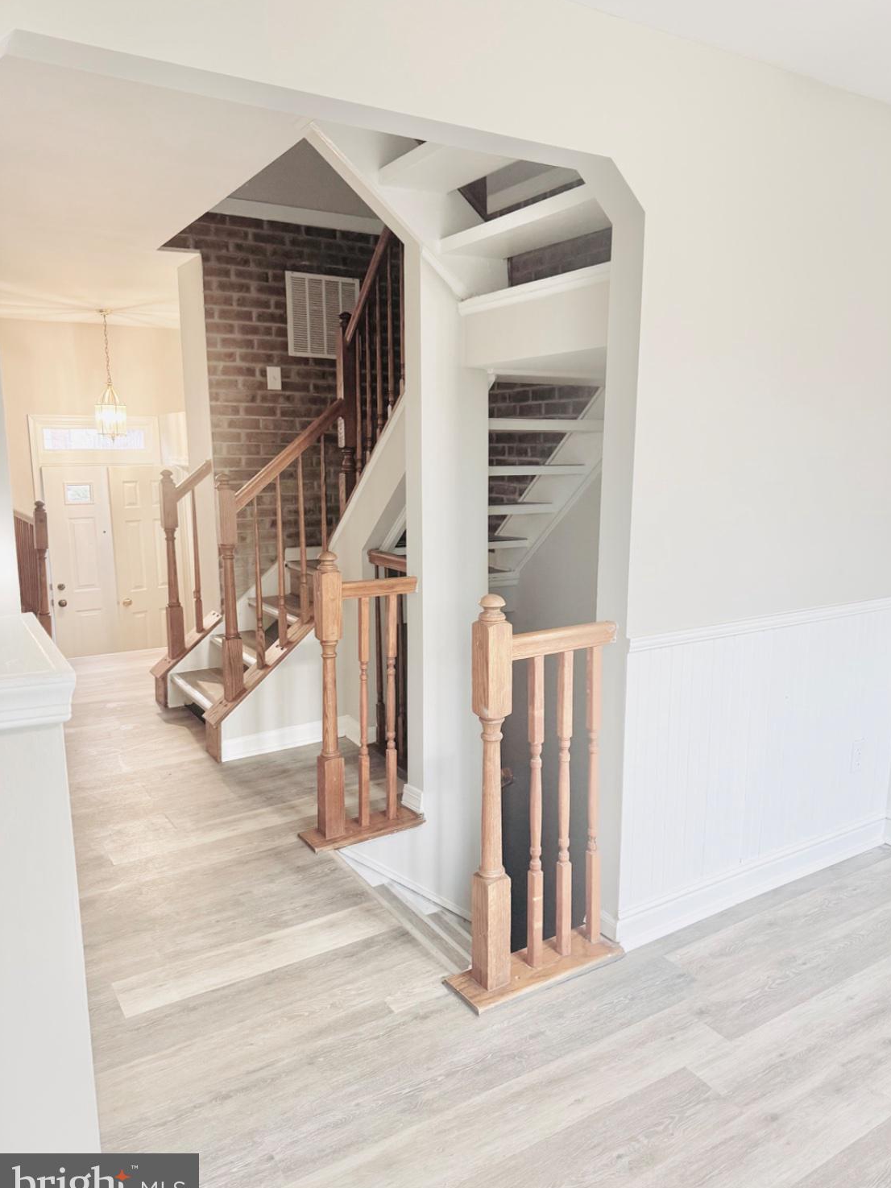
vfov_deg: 69.4
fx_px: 858
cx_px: 462
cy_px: 601
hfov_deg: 54.9
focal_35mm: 25
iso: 250
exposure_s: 1/60
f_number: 1.78
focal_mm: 6.76
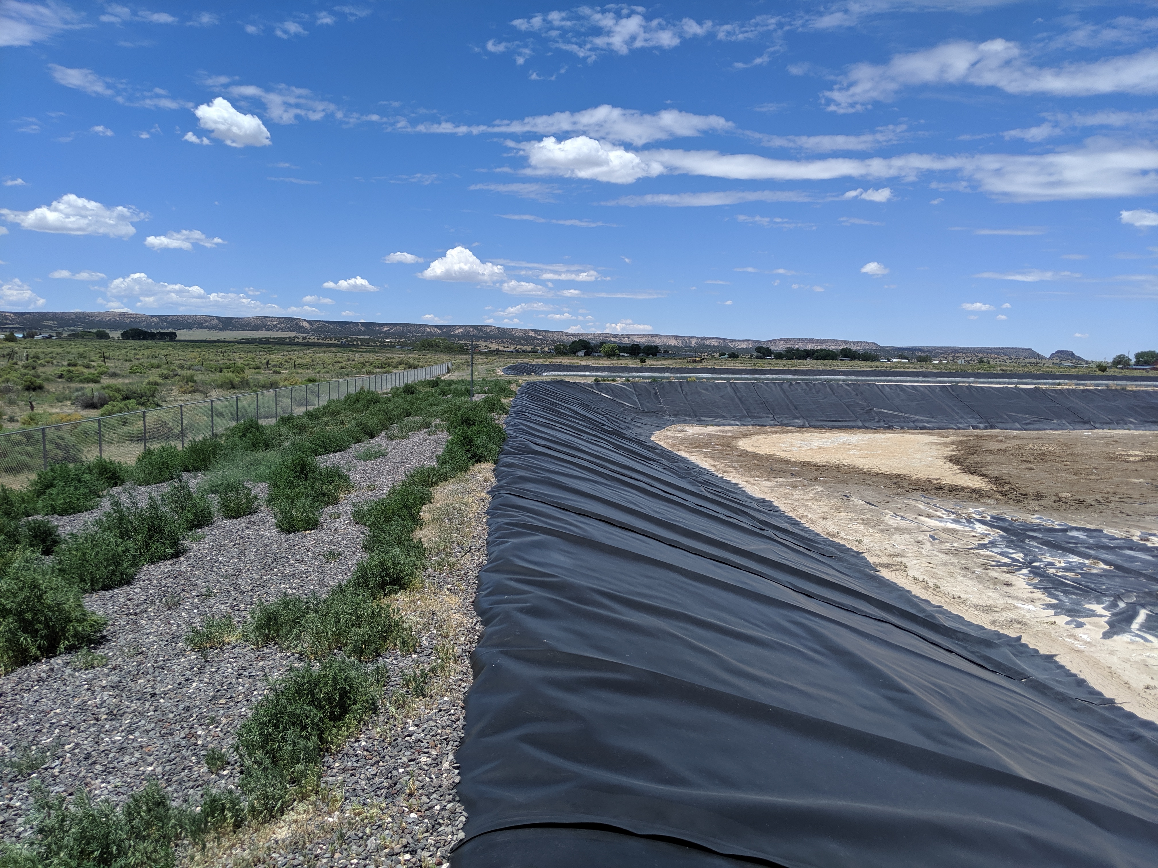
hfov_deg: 65.3
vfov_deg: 51.4
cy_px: 434
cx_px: 579
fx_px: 903
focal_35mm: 27
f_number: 1.8
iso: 54
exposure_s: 1/3356
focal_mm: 4.44
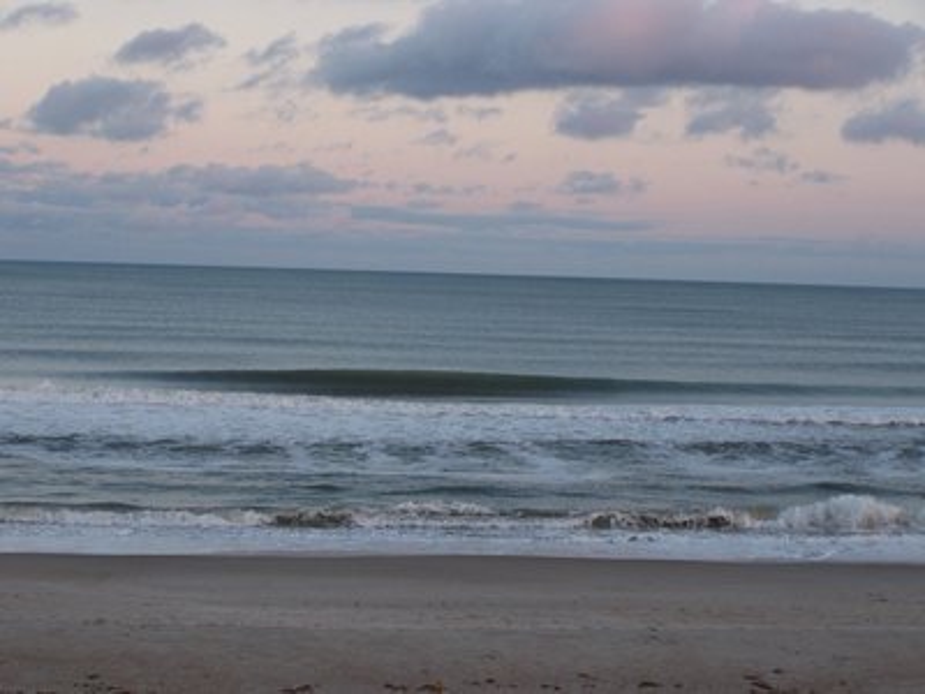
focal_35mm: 89
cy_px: 347
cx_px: 462
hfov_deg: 22.0
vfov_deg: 16.6
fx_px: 2378
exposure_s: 1/80
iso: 64
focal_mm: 14.7
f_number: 3.2
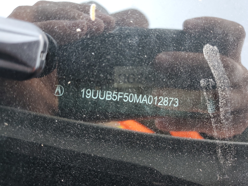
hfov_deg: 67.3
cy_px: 93
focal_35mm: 26
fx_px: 186
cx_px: 124
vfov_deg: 53.1
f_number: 1.5
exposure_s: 1/120
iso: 87
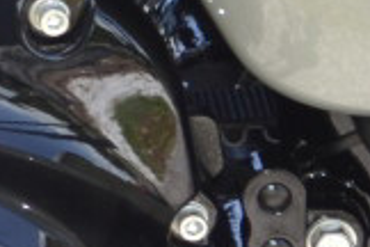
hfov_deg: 3.3
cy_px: -11
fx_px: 6276
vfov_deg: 2.3
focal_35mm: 611
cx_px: -847
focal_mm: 55
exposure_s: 1/125
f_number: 5.6
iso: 140
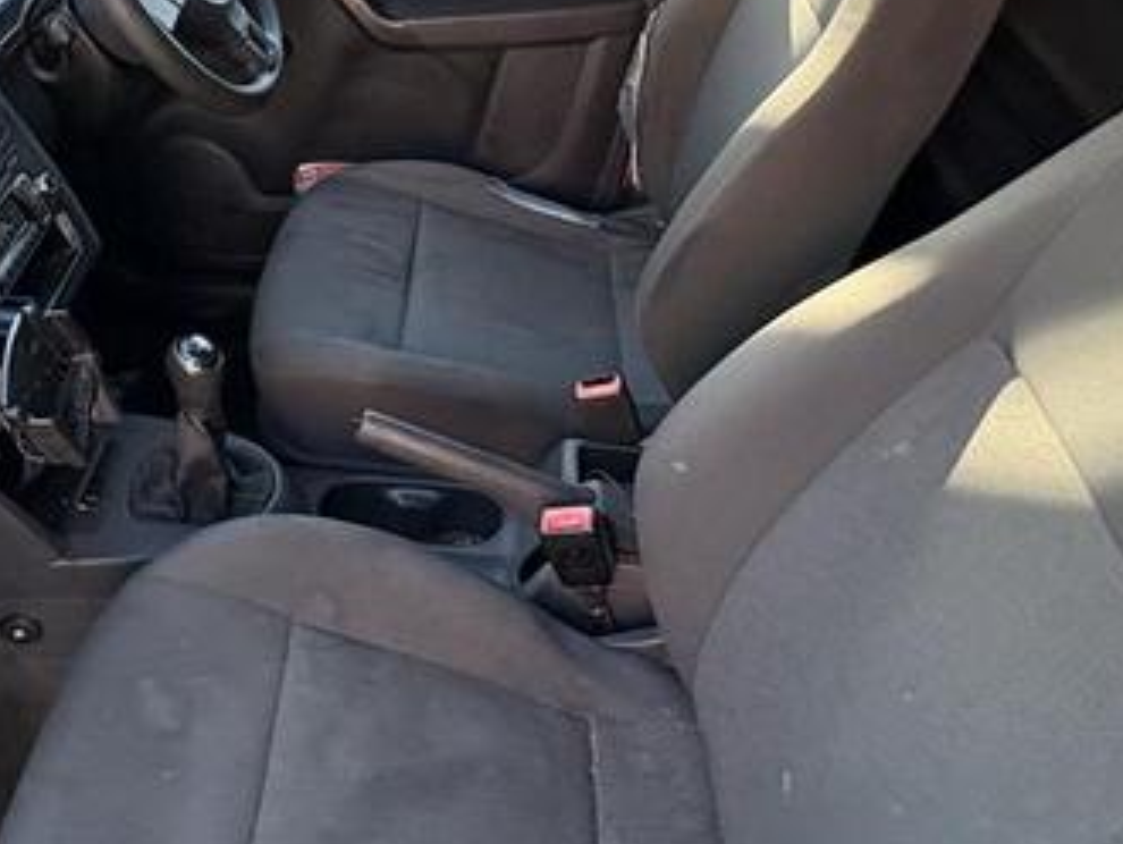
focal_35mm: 38
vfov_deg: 36.4
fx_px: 1234
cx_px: 289
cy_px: 163
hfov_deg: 47.2
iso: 125
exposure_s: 1/111
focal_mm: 2.22
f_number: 2.2
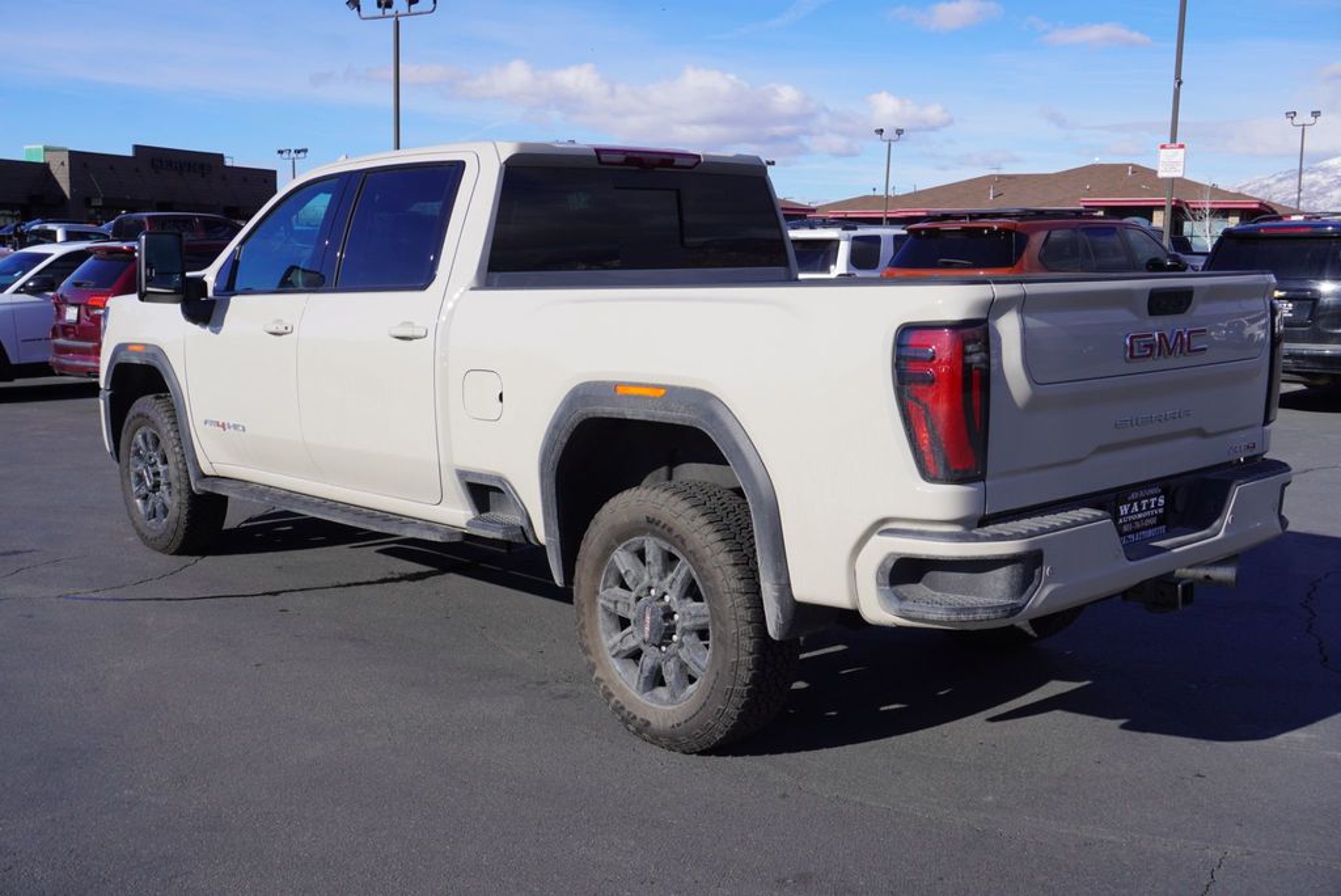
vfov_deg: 35.5
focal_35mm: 38
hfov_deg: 51.3
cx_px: 670
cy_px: 448
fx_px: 1398
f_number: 8
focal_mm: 25
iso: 100
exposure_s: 1/320
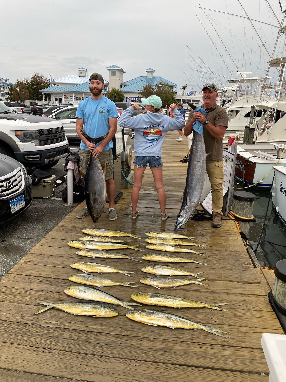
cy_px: 191
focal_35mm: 26
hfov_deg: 53.1
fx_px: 286
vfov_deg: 67.3
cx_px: 143
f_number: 1.8
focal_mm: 4.25
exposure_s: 1/121
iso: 32
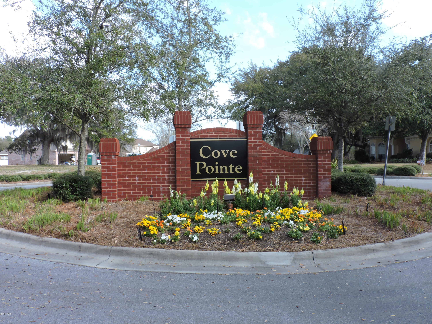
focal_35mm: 33
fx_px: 412
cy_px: 162
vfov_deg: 42.9
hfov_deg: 55.4
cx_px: 216
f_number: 7.1
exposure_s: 1/60
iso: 110
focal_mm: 5.9
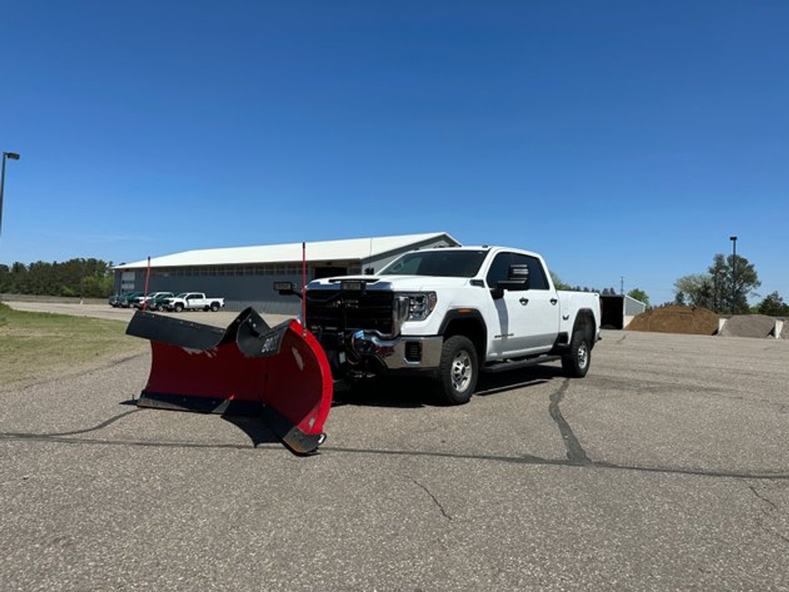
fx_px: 547
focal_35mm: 24
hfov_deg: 71.6
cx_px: 394
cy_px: 296
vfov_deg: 56.8
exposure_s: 1/6211
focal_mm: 6.86
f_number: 1.78
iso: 80
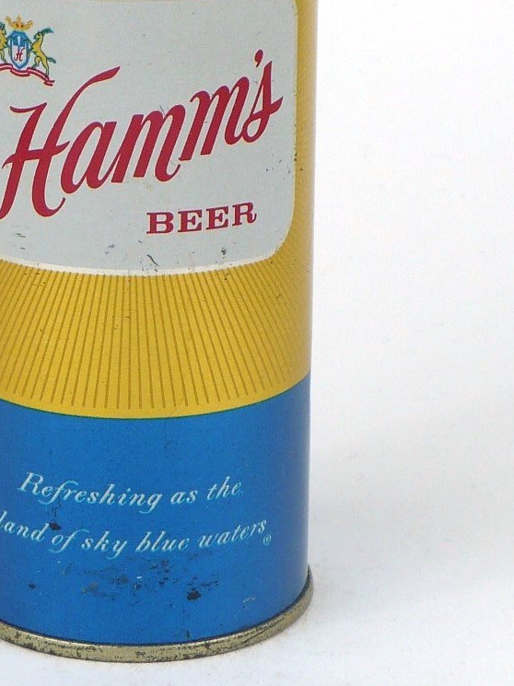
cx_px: 130
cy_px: 159
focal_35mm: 166
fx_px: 3289
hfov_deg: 8.9
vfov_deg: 11.9
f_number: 3.2
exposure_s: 1/640
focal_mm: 11.4
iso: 100
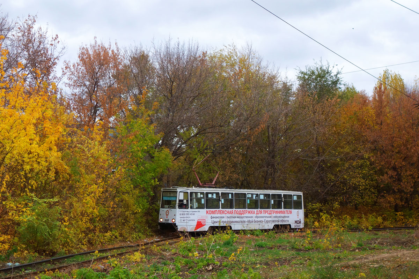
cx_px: 210
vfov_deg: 23.0
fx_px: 687
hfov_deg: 33.9
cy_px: 140
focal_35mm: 59
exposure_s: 1/500
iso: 320
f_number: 3.5
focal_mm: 21.77
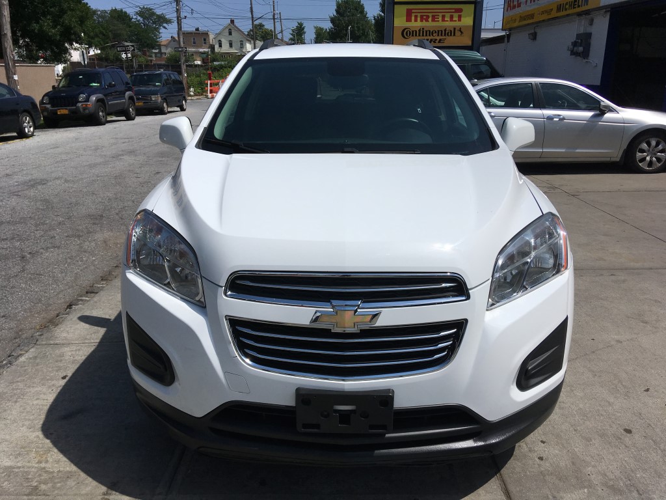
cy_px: 250
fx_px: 558
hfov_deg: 61.7
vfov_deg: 48.2
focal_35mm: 29
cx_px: 333
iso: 25
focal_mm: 4.15
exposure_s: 1/5495
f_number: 2.2
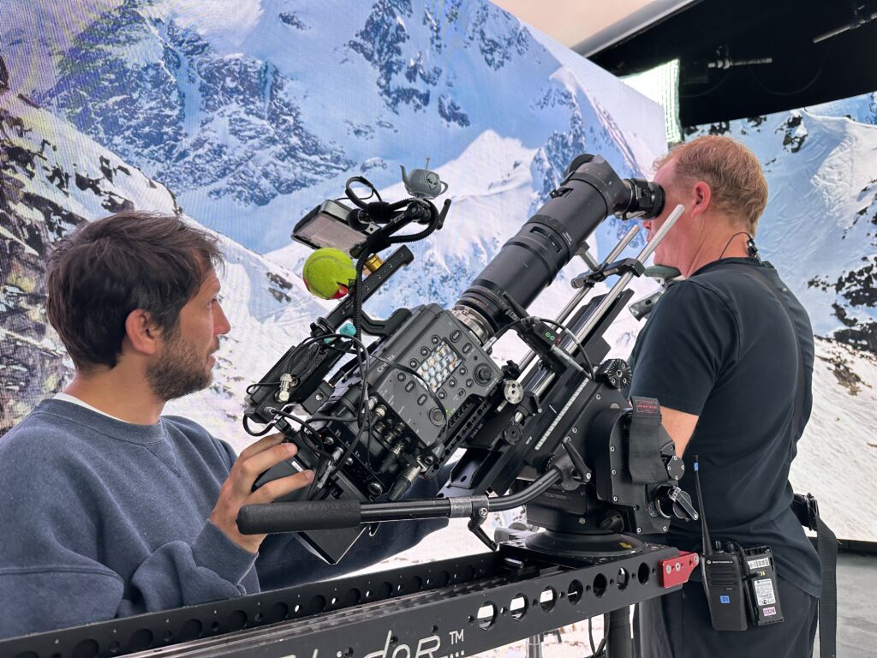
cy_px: 329
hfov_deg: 71.6
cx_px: 438
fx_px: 608
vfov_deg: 56.8
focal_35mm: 24
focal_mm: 6.86
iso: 100
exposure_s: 1/96
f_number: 1.78
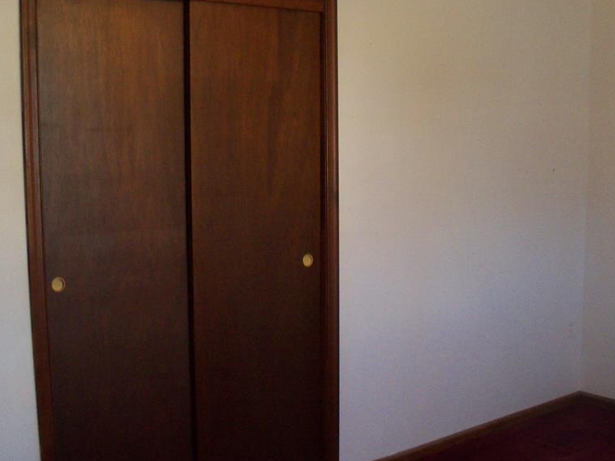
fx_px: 835
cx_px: 311
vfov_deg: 30.9
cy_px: 250
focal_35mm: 47
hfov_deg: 40.4
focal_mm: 6.2
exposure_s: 1/30
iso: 400
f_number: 3.5
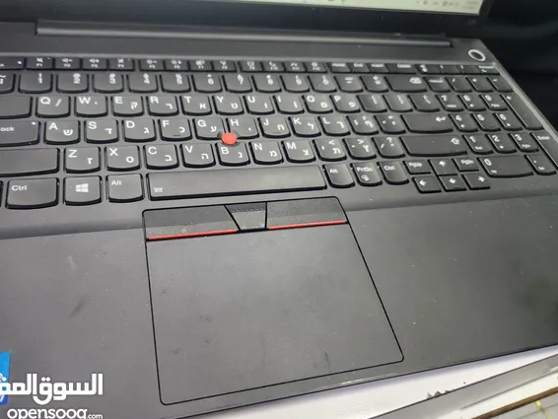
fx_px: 419
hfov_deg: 67.1
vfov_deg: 53.1
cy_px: 209
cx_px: 250
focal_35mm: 26
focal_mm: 5.4
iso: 200
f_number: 1.8
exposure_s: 1/100
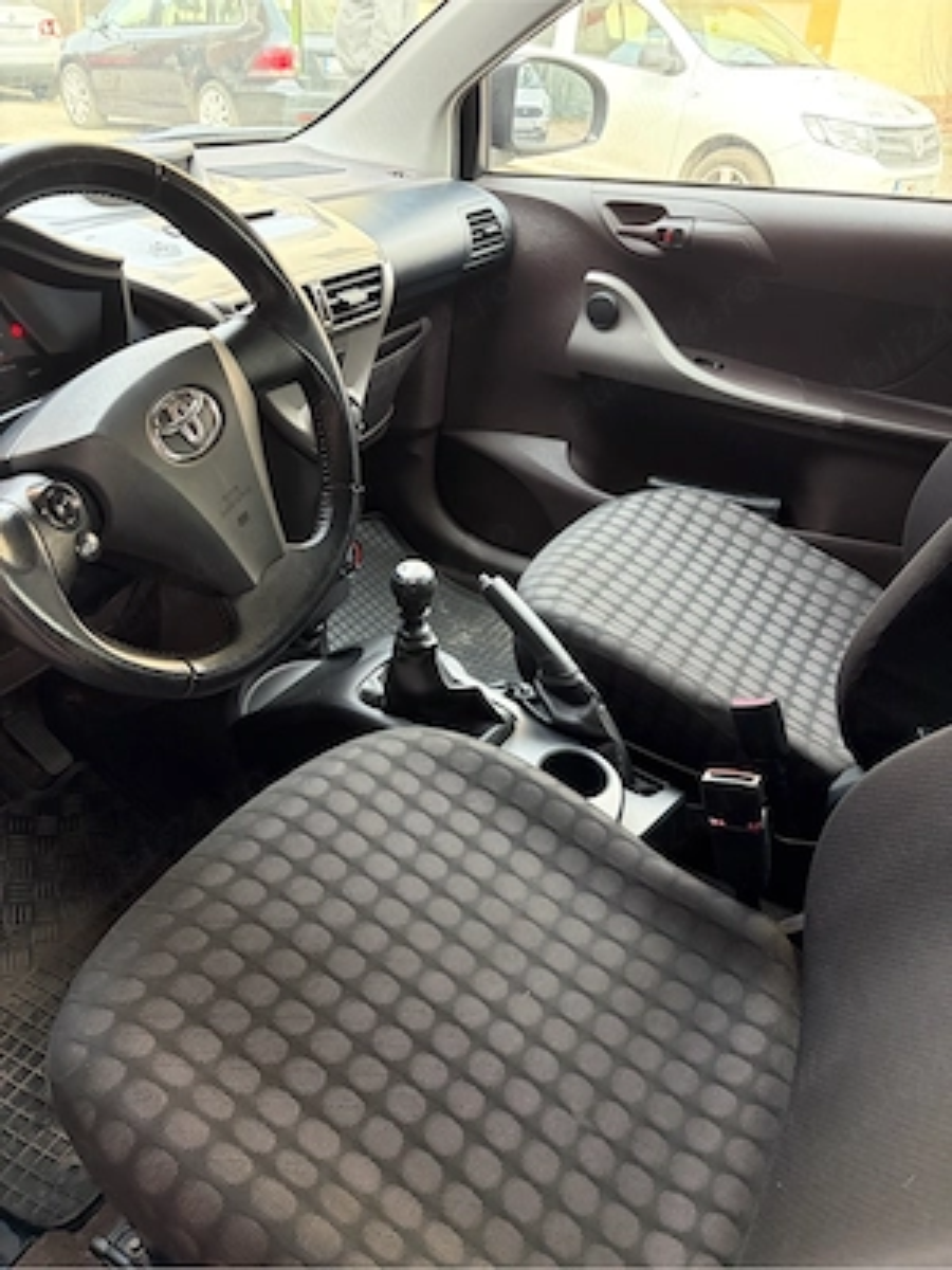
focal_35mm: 26
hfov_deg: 53.1
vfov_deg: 67.3
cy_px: 635
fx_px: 953
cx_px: 476
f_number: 1.6
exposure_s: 1/60
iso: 320
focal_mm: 5.96
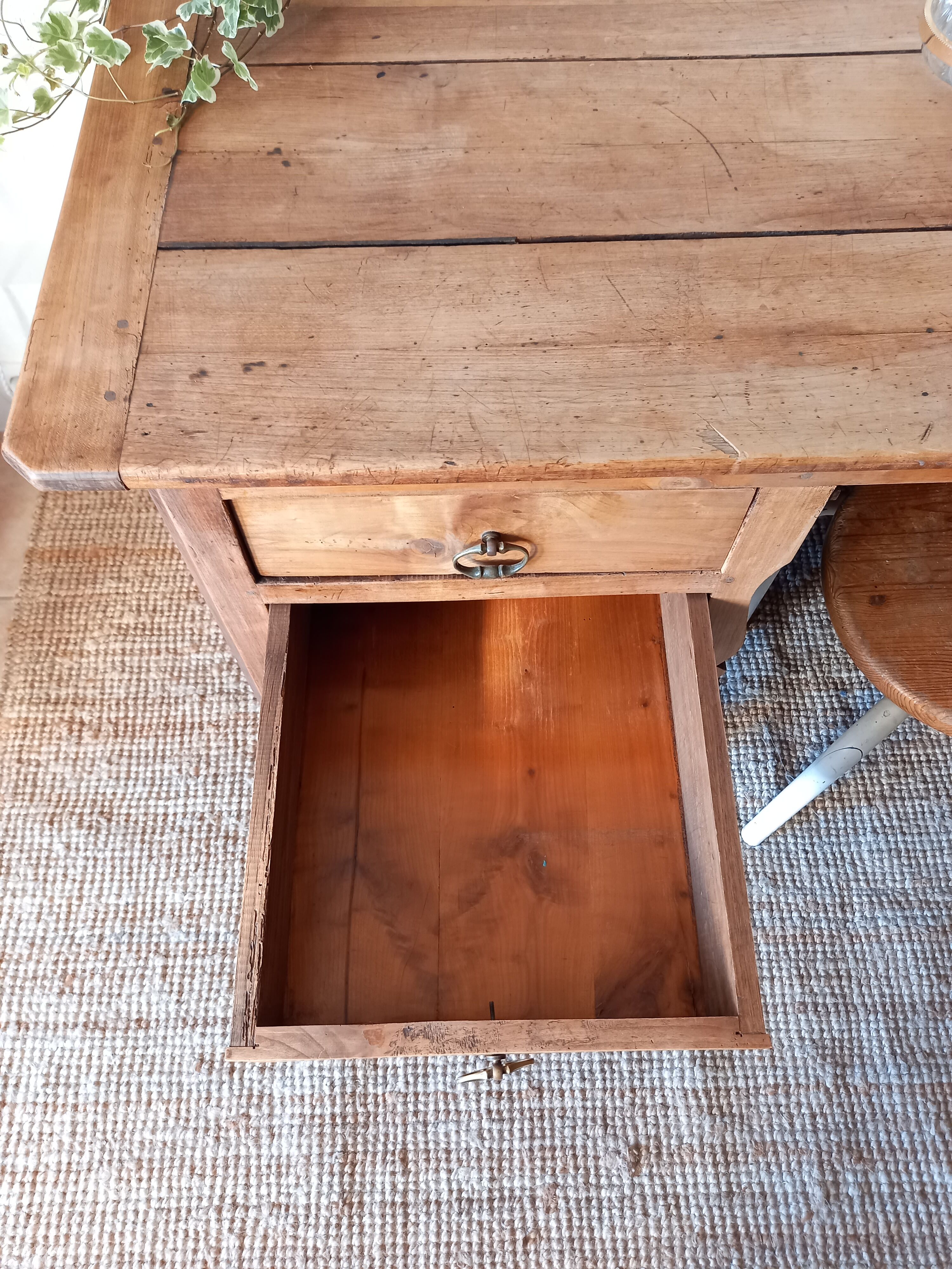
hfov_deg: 54.9
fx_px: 917
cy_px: 634
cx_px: 476
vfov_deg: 69.4
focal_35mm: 25
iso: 200
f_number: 2
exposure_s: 1/33
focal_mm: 4.6
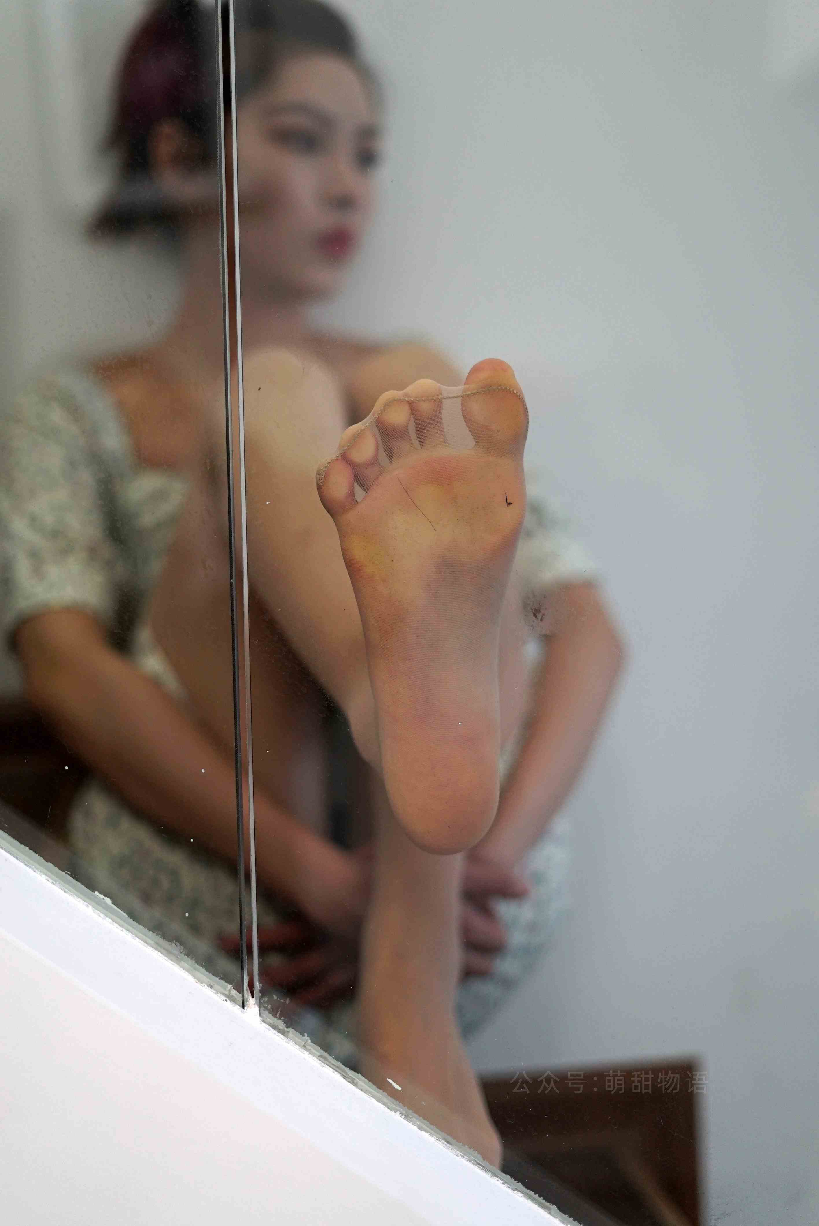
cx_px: 410
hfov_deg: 27.0
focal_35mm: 50
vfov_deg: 39.6
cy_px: 613
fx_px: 1704
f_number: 2
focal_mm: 50
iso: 800
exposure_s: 1/500
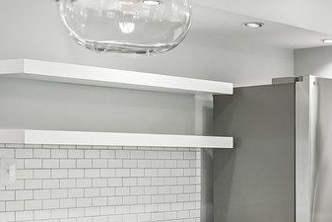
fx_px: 784
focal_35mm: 85
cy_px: 163
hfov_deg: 22.8
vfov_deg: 16.0
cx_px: 342
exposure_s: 1/6
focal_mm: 14
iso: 400
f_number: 8
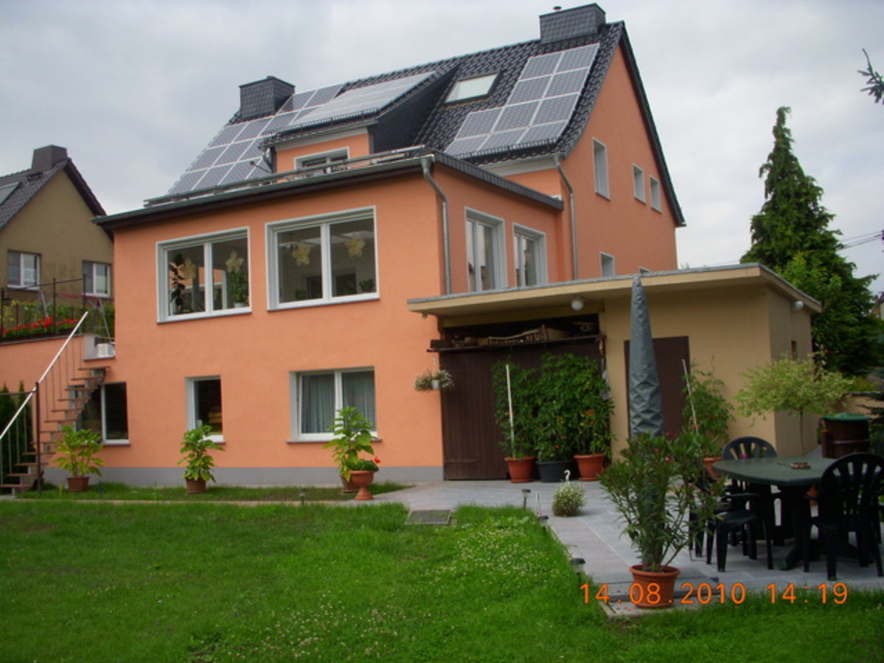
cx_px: 442
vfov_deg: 37.7
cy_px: 332
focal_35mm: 38
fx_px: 970
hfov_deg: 49.0
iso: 100
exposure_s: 1/1000
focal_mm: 6.3
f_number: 3.3
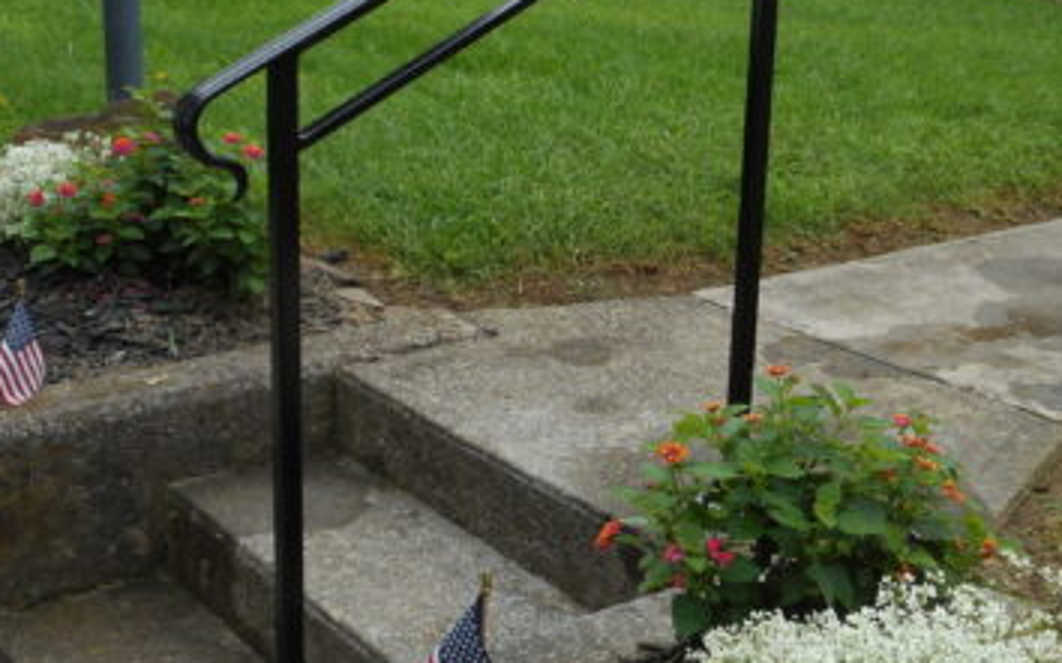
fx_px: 1649
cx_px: 624
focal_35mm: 57
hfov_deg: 35.6
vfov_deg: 22.7
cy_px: 252
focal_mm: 6
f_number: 4.2
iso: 80
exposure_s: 1/160
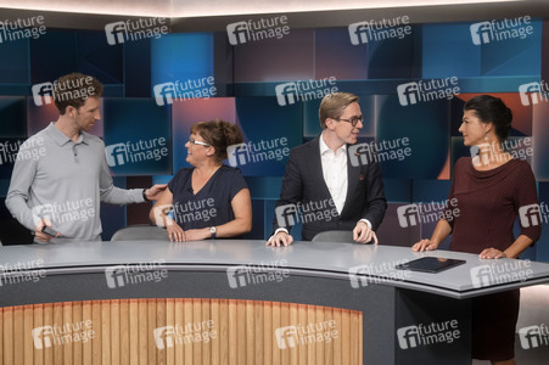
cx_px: 274
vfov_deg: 29.8
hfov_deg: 43.6
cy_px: 182
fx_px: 686
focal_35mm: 45
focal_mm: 30
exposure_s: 1/200
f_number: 2.2
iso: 640
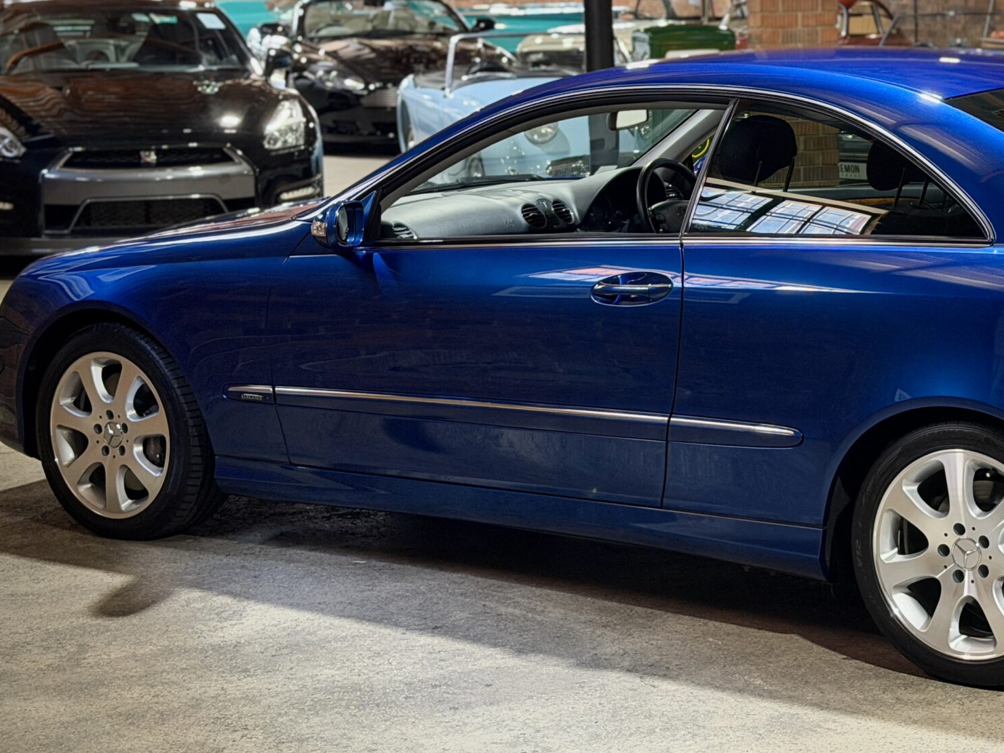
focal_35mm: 83
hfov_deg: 23.3
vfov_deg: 17.7
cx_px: 786
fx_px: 2407
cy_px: 228
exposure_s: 1/33
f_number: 1.78
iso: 320
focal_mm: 6.76
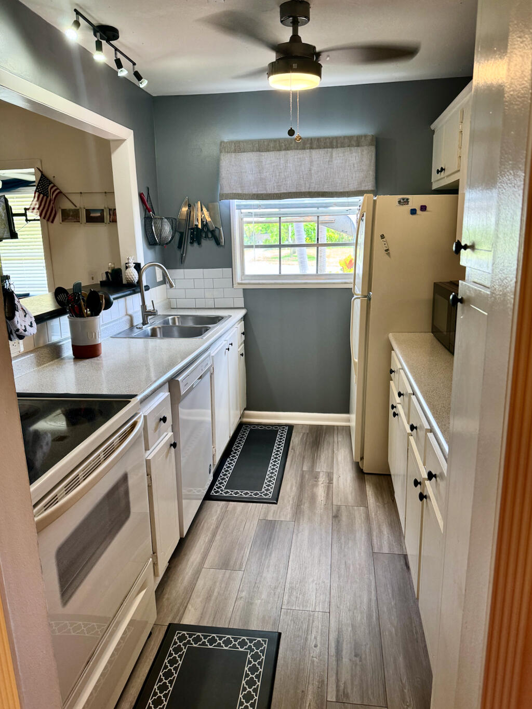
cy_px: 354
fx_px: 492
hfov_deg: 56.8
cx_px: 266
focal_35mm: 24
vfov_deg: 71.6
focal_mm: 6.76
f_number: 1.78
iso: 160
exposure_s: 1/60
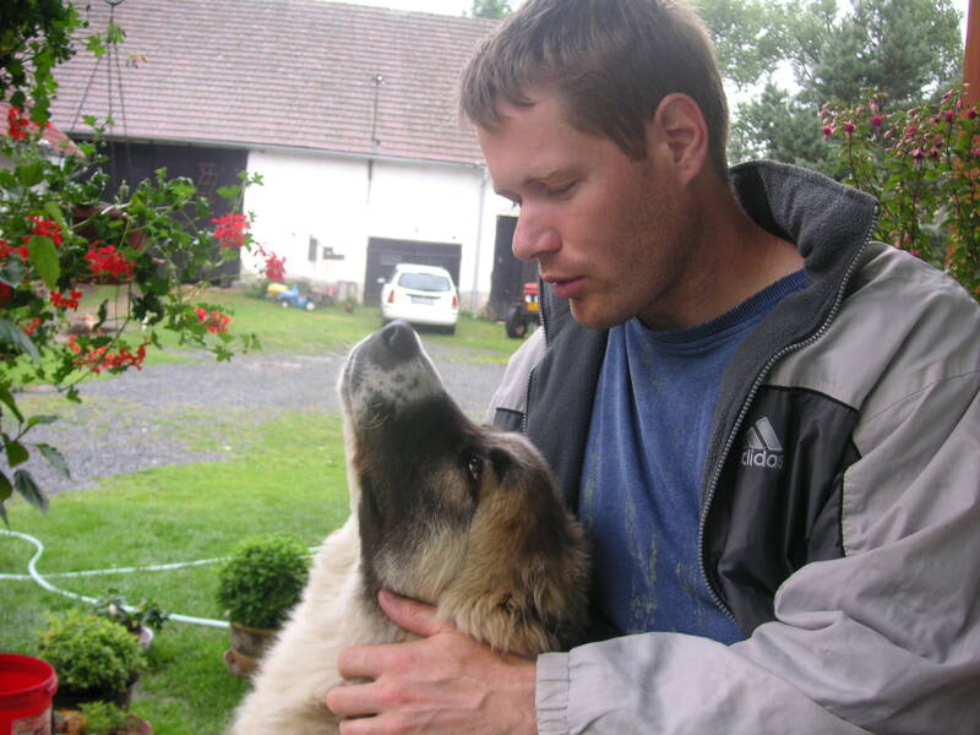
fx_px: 1047
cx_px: 490
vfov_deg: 38.7
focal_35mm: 37
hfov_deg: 50.1
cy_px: 368
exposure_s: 1/180
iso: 50
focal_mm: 6.1
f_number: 2.8
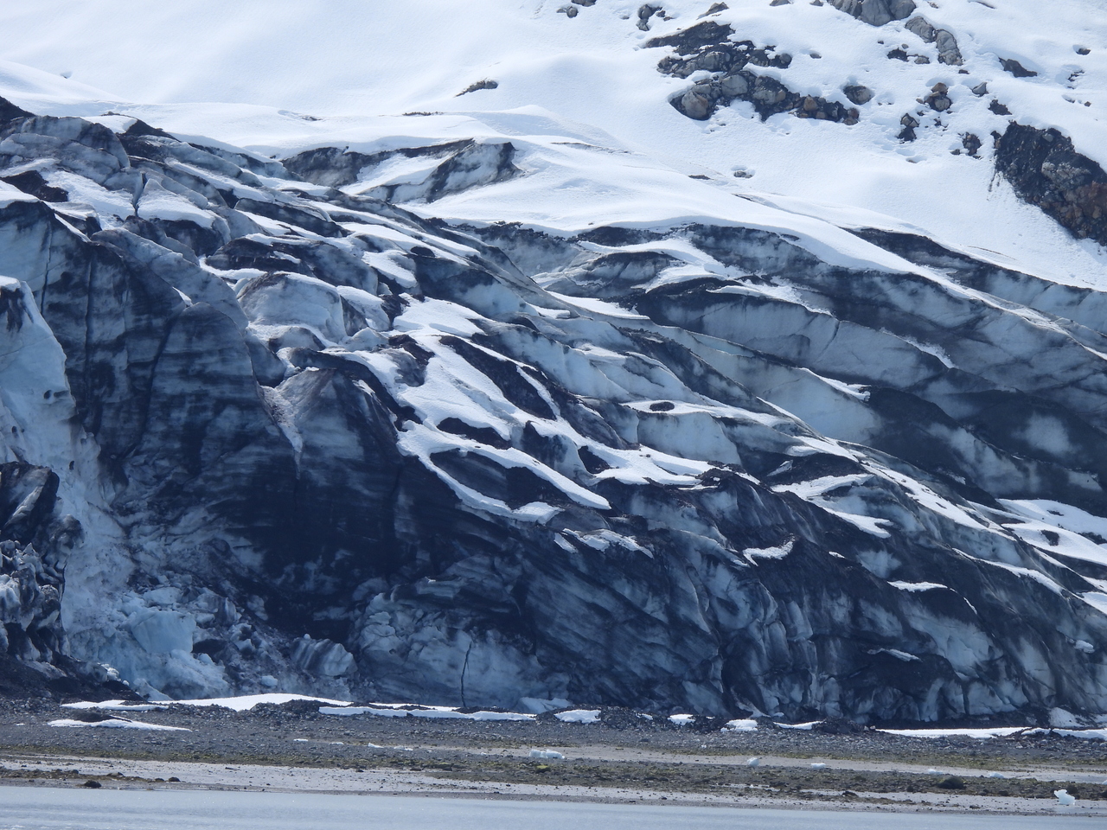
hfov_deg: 2.5
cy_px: 415
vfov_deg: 1.9
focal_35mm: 800
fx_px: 25584
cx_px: 554
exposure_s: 1/1000
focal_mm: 143
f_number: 5.6
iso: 100
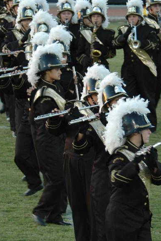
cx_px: 72
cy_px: 133
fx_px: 2462
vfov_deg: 5.6
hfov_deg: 3.7
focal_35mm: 367
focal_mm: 140
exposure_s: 1/60
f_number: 5.6
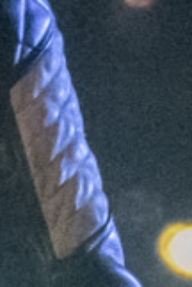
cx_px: -357
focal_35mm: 1516
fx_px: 12127
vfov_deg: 1.4
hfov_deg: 0.9
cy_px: 241
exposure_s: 1/250
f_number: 4
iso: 8000
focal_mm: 140
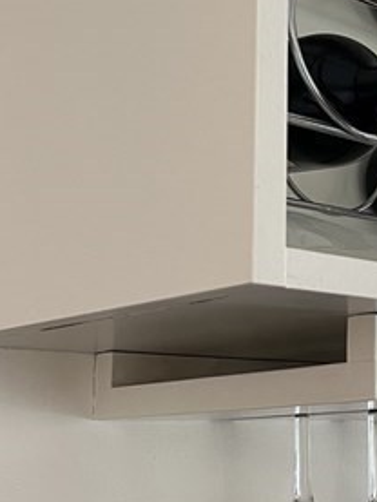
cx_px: 489
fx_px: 1045
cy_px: 261
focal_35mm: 72
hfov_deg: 19.0
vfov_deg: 27.0
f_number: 1.5
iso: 100
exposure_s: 1/60
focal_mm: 5.7
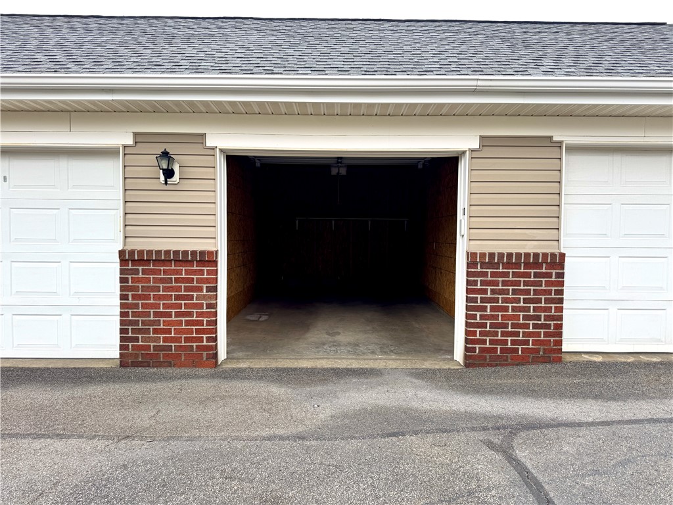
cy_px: 252
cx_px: 336
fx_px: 467
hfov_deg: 71.6
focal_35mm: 24
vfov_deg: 56.8
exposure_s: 1/723
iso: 80
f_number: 1.78
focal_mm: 6.76
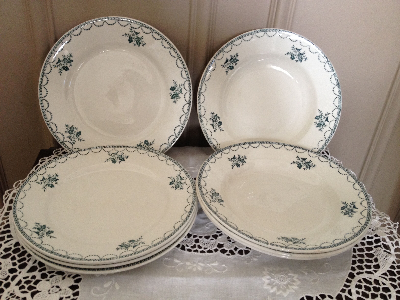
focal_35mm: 35
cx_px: 200
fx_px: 404
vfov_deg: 40.7
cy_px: 150
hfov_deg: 52.6
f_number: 2.4
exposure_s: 1/20
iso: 100
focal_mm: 4.28
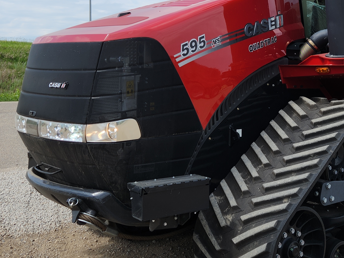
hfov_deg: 35.6
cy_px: 83
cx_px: 275
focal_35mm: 52
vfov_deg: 27.8
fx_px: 517
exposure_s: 1/1746
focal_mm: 5.4
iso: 20
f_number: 1.8
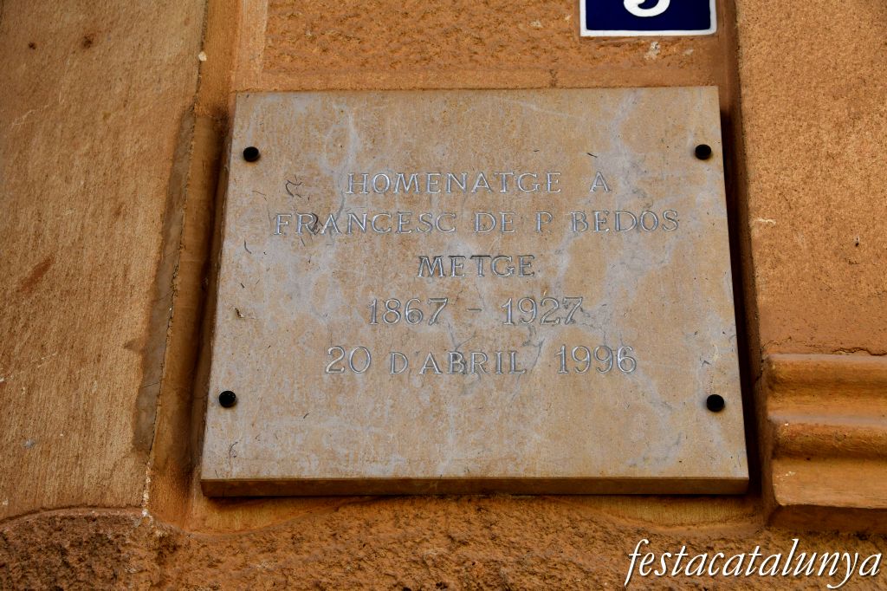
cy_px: 296
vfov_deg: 16.6
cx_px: 444
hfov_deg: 24.8
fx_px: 2020
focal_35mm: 82
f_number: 9
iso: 320
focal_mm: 55
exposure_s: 1/320
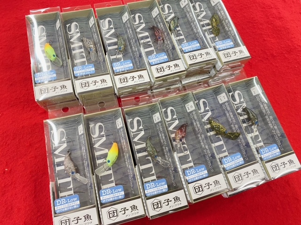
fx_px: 226
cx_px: 150
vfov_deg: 53.1
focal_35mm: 26
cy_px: 112
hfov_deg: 67.3
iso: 80
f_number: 1.8
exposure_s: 1/50
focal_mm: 4.25
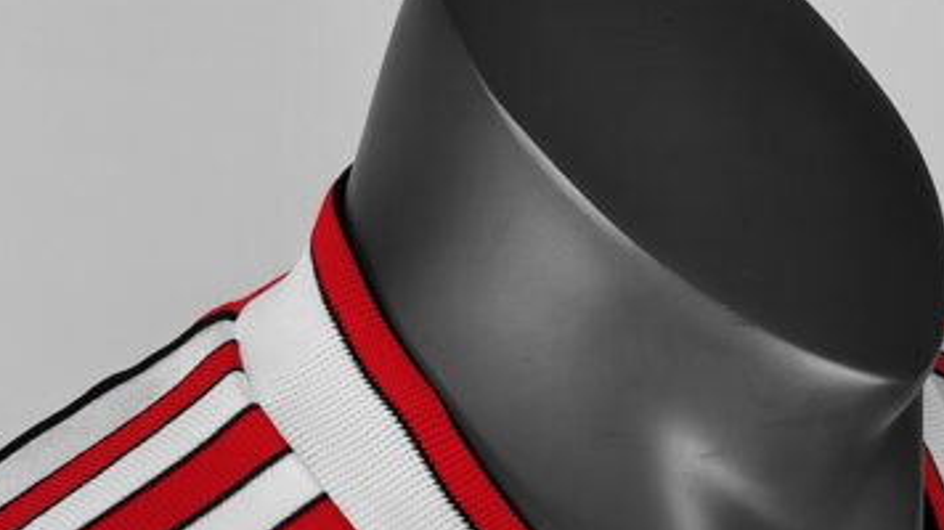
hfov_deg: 26.8
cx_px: 414
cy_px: 432
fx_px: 1977
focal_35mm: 79
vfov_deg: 15.2
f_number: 1.8
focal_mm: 5.58
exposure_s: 1/100
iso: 160
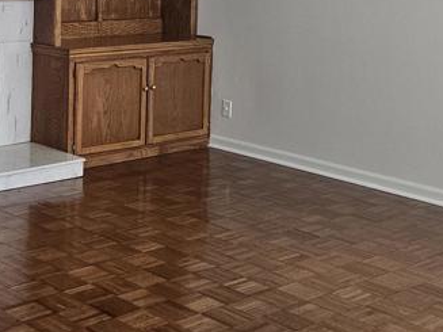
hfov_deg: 26.1
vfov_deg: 19.8
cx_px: 38
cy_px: 1
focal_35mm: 72
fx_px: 921
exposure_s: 1/120
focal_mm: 5.4
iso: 250
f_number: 1.8
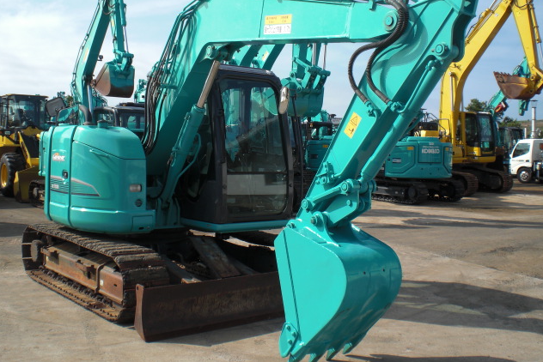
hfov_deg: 48.4
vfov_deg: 33.4
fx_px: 604
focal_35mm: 40
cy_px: 168
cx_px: 269
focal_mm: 6.3
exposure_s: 1/320
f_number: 5.6
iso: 64
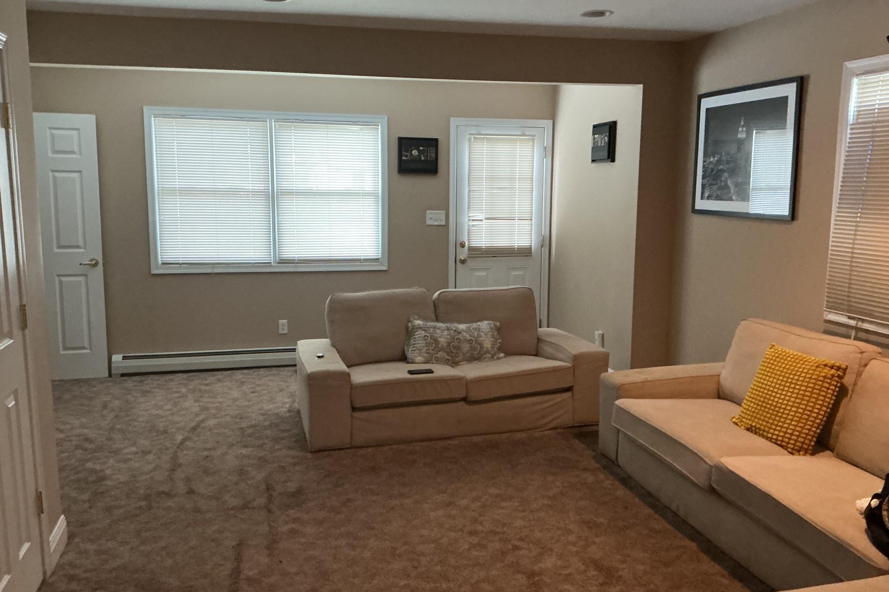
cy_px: 298
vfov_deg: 42.3
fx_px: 765
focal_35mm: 31
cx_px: 450
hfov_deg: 60.3
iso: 320
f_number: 1.8
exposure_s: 1/30
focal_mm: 3
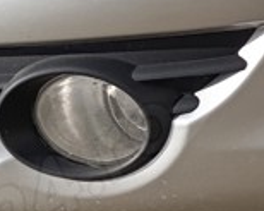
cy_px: -166
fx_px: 1140
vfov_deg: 10.0
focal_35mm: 146
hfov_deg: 13.2
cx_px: 190
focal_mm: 6.14
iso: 50
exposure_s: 1/549
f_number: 1.6
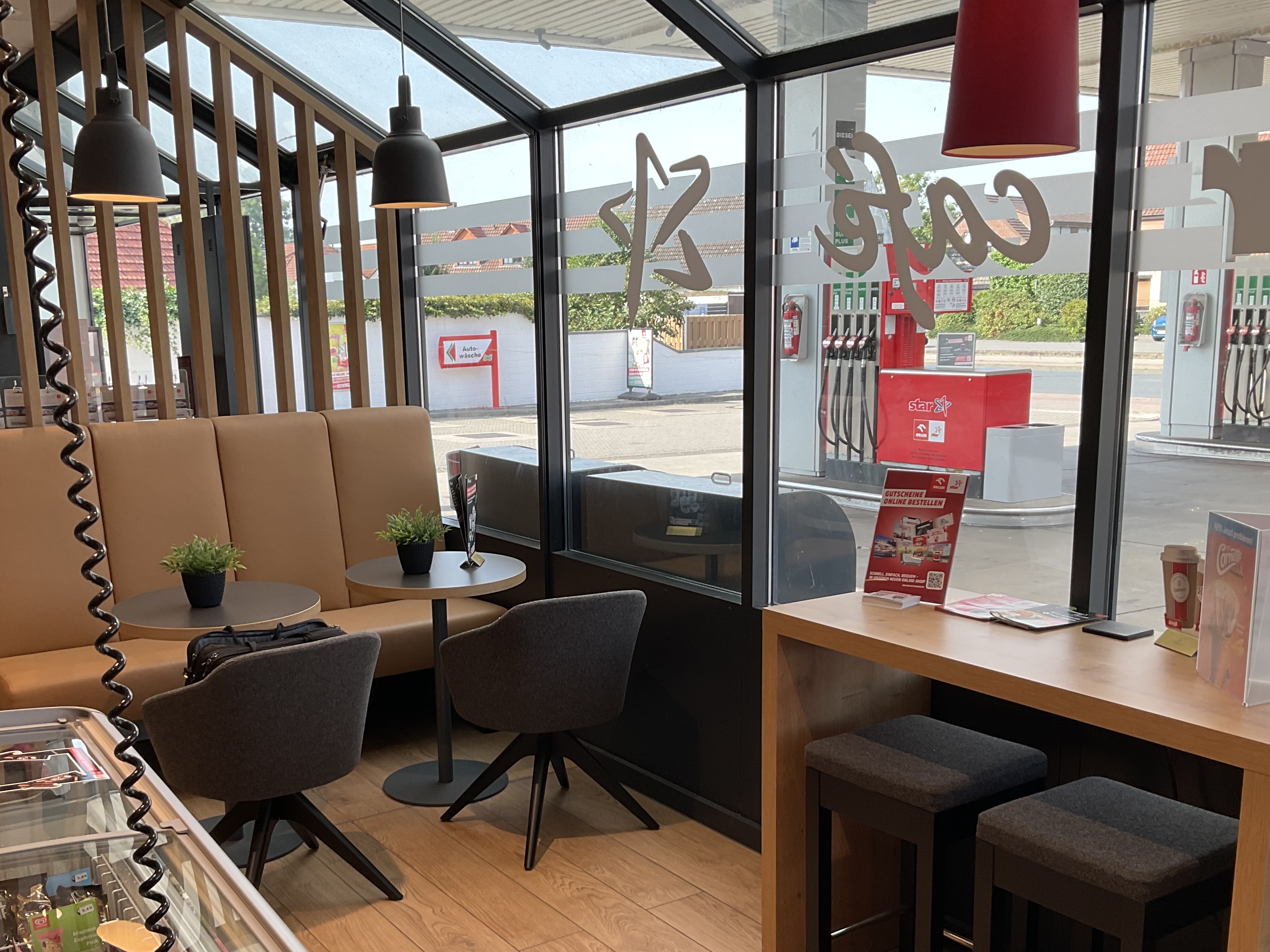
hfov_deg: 50.1
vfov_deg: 38.4
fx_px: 1357
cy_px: 589
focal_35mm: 37
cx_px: 578
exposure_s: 1/121
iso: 16
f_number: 1.8
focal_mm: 3
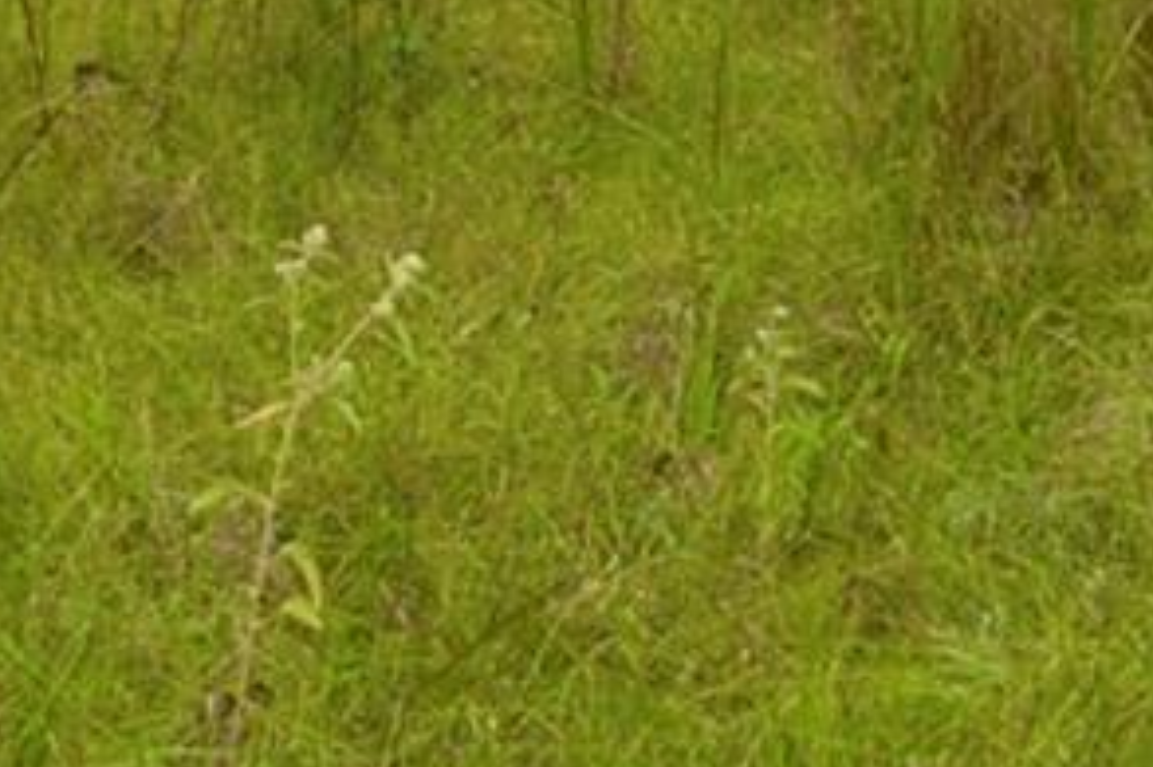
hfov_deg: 8.4
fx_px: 7730
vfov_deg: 5.6
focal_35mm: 242
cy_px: -531
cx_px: 1535
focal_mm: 23
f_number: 5
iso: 100
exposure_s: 1/200
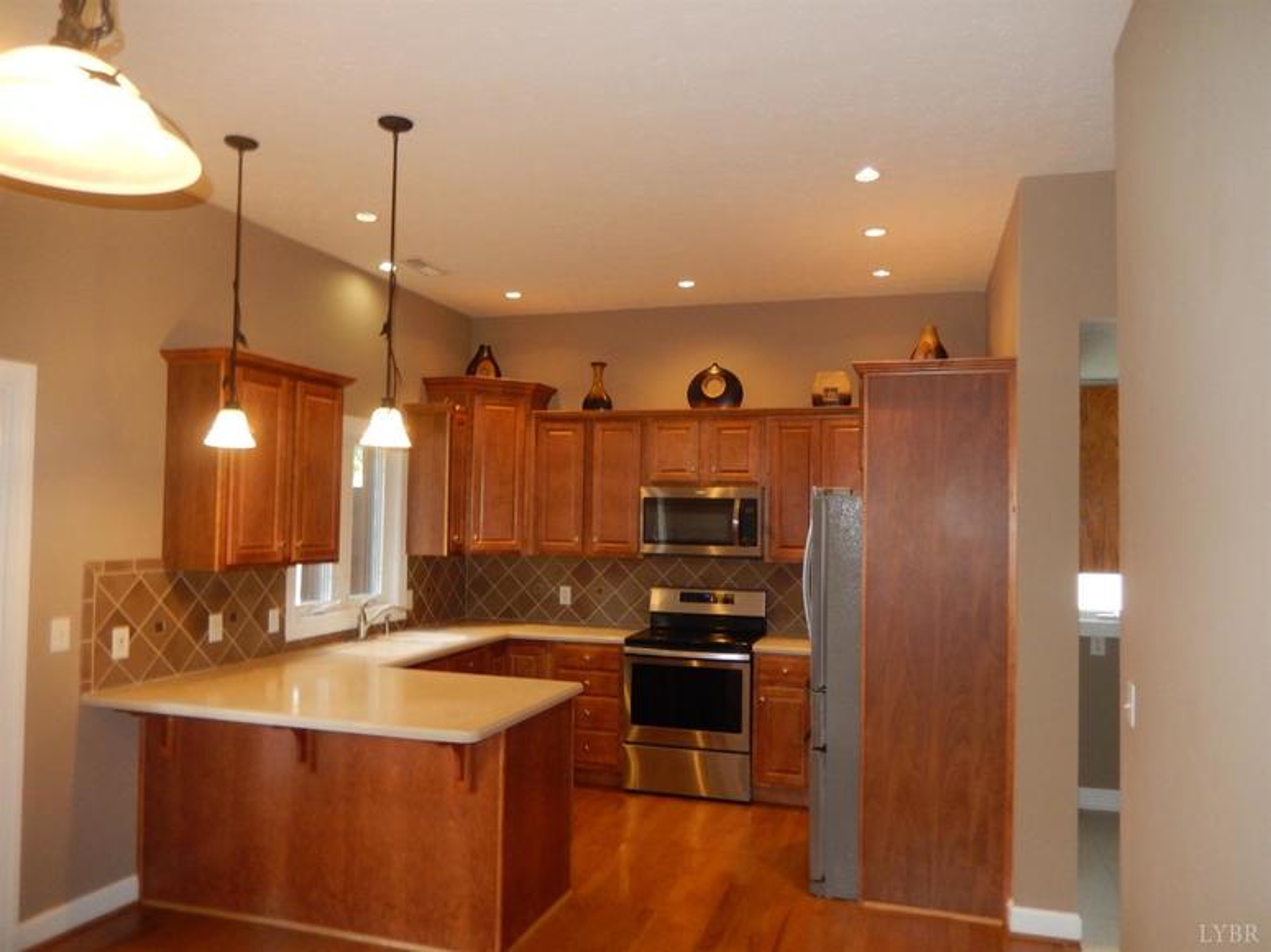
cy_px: 476
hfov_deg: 69.4
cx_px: 636
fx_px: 918
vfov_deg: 54.9
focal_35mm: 25
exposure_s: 1/30
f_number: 3.4
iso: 250
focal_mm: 4.5
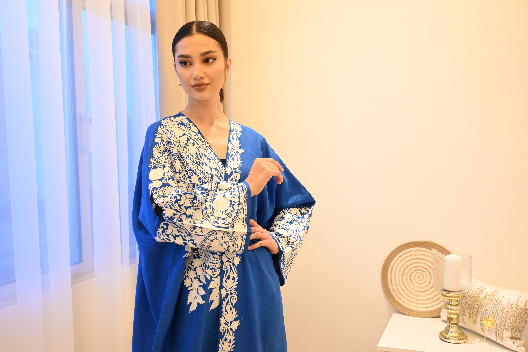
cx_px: 264
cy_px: 176
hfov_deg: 56.1
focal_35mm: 34
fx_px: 495
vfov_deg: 39.1
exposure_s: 1/40
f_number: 4
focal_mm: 22.5
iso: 1100
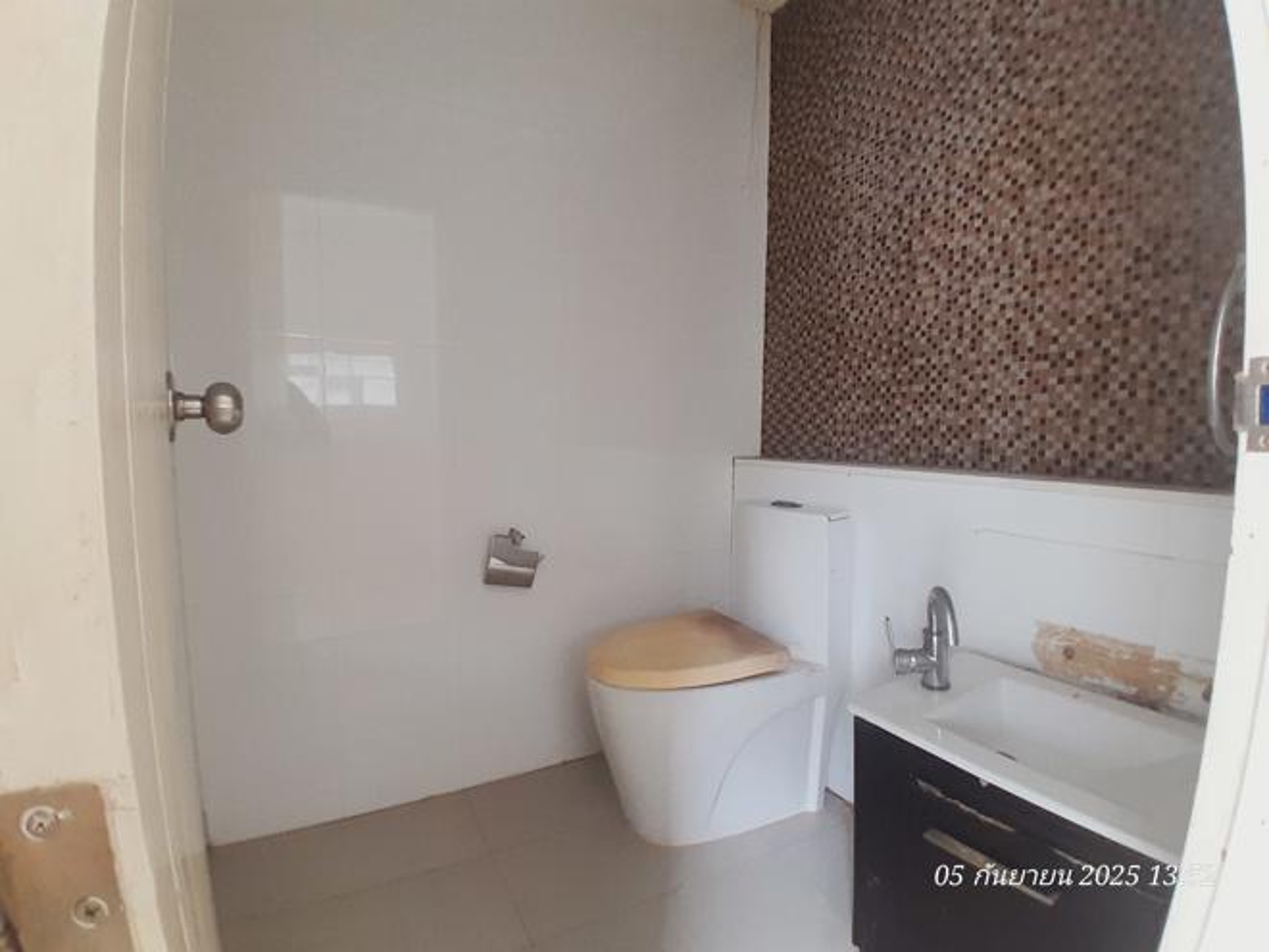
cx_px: 634
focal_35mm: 17
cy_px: 476
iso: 125
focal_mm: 1.46
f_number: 2.2
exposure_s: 1/25
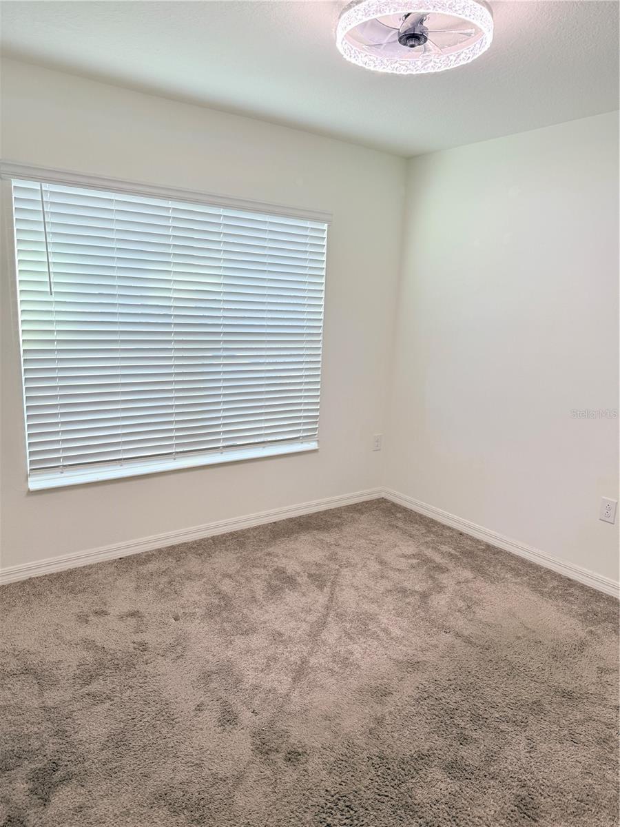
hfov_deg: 56.8
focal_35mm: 24
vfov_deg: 71.6
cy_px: 414
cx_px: 310
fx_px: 573
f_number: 1.78
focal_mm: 6.76
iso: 100
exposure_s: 1/228
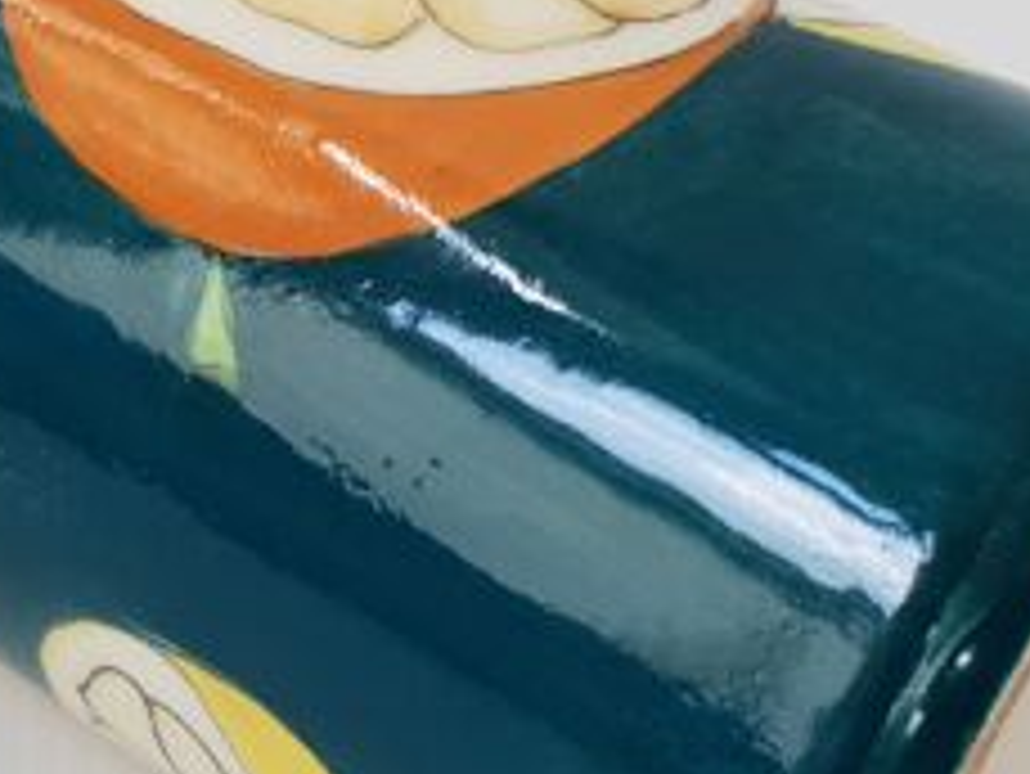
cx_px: 274
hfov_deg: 28.2
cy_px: 387
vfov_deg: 21.6
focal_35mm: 68
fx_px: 2024
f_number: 2.4
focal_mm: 4.3
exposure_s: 1/100
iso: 80
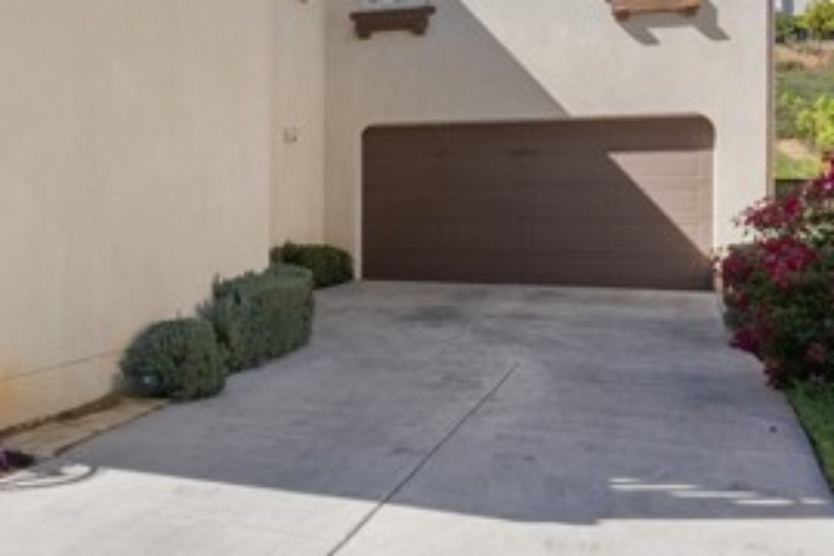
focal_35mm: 45
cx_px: 96
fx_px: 1042
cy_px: 187
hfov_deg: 40.6
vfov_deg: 29.7
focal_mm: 19
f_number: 22
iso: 2000
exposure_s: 1/200
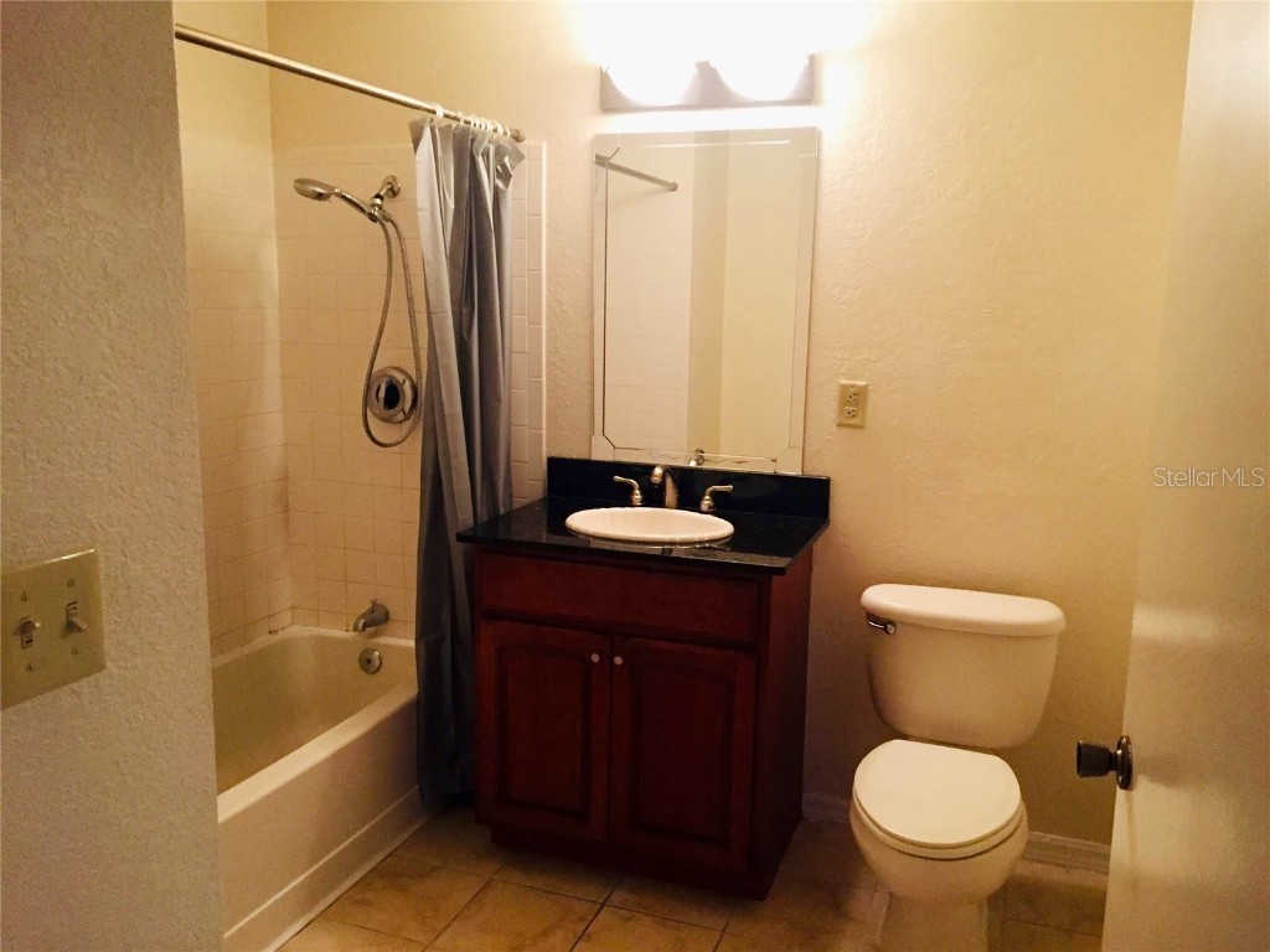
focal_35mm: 29
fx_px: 1064
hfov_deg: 61.7
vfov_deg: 48.2
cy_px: 476
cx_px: 635
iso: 250
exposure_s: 1/30
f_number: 2.2
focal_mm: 4.15
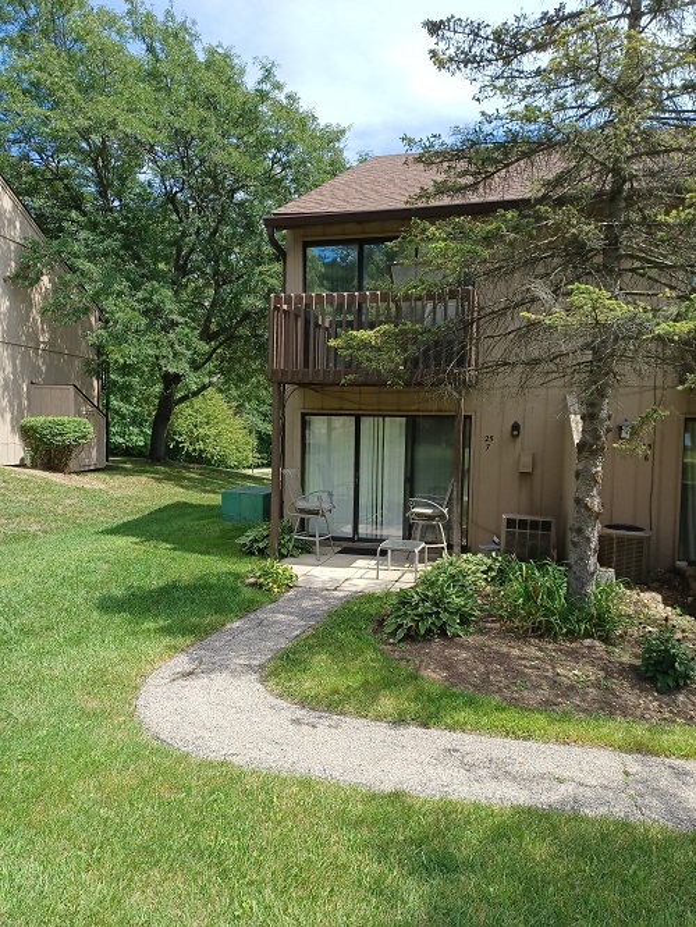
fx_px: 670
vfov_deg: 69.4
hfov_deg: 54.9
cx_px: 348
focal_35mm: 25
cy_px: 464
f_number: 1.8
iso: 32
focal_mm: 4.6
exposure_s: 1/300
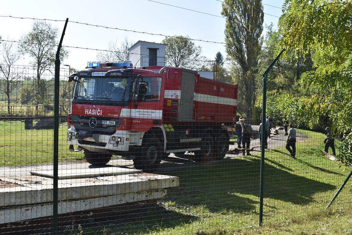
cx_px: 176
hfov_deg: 51.3
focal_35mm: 38
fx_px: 367
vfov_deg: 35.5
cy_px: 118
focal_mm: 25
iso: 100
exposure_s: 1/250
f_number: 8
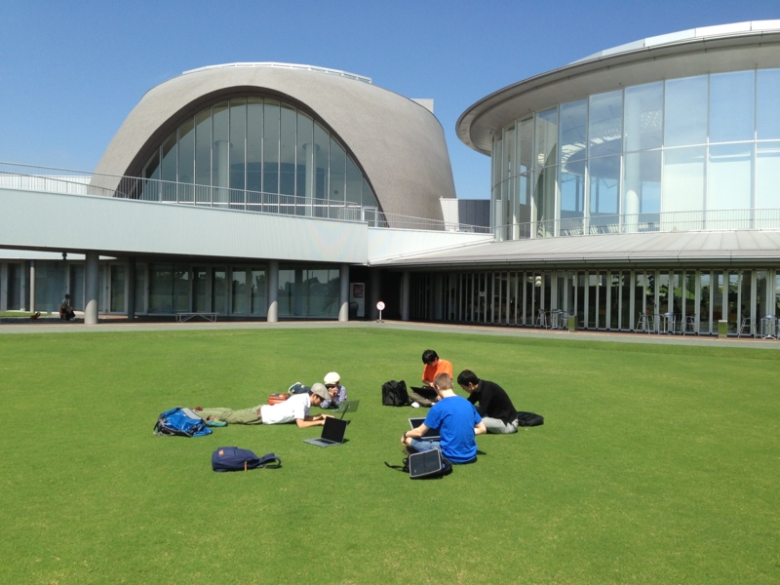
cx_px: 390
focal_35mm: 33
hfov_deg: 55.4
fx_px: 744
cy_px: 292
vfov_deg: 42.9
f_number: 2.4
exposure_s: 1/1550
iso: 50
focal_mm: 4.13
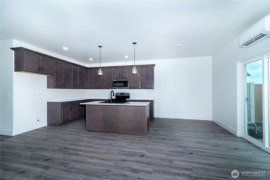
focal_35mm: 16
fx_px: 120
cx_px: 135
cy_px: 90
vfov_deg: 73.8
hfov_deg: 96.7
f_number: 6.3
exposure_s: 1/125
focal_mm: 16
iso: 200
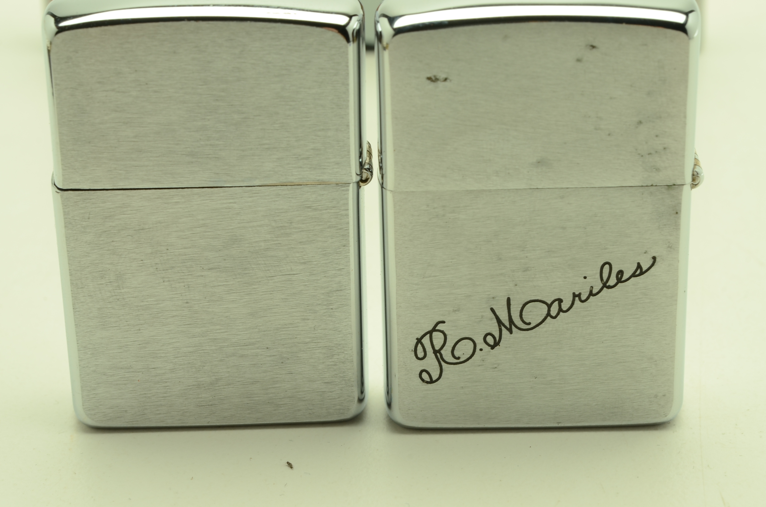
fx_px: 1911
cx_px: 383
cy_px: 254
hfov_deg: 22.7
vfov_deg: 15.1
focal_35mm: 90
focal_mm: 60
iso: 200
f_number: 14
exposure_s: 1/100
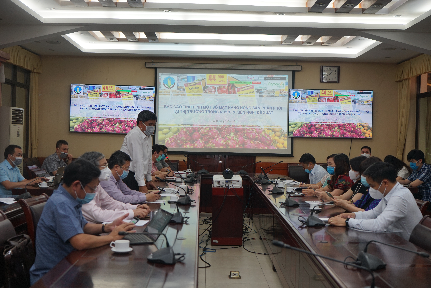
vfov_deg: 31.2
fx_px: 515
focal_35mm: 43
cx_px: 216
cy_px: 144
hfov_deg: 45.4
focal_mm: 43
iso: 320
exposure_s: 1/60
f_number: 4
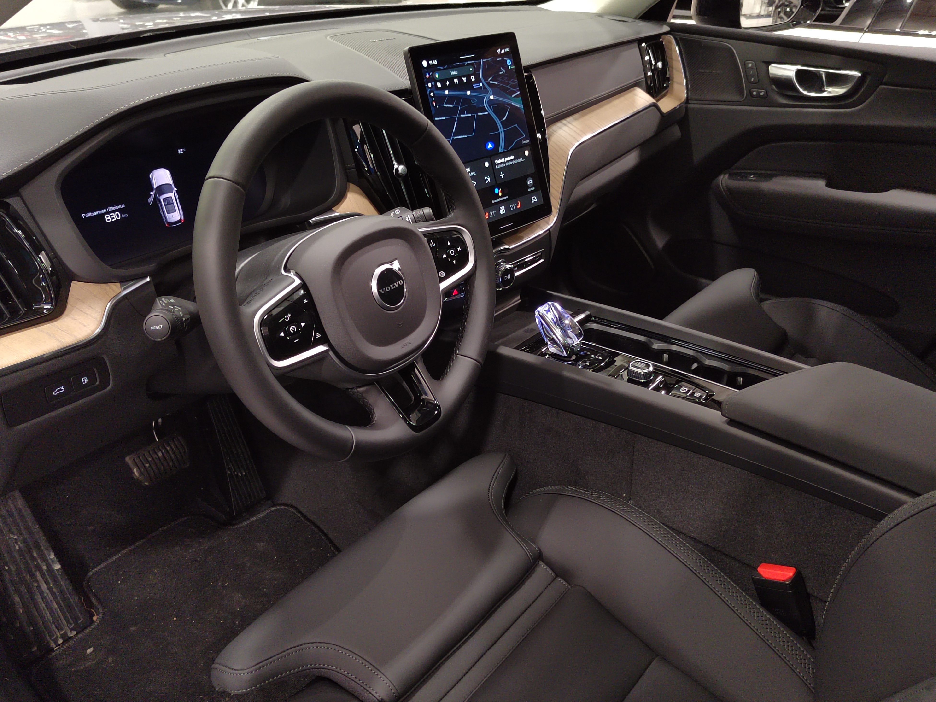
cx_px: 468
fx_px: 811
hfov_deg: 60.0
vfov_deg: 46.8
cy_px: 351
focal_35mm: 30
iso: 2491
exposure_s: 1/50
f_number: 1.9
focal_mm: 5.52
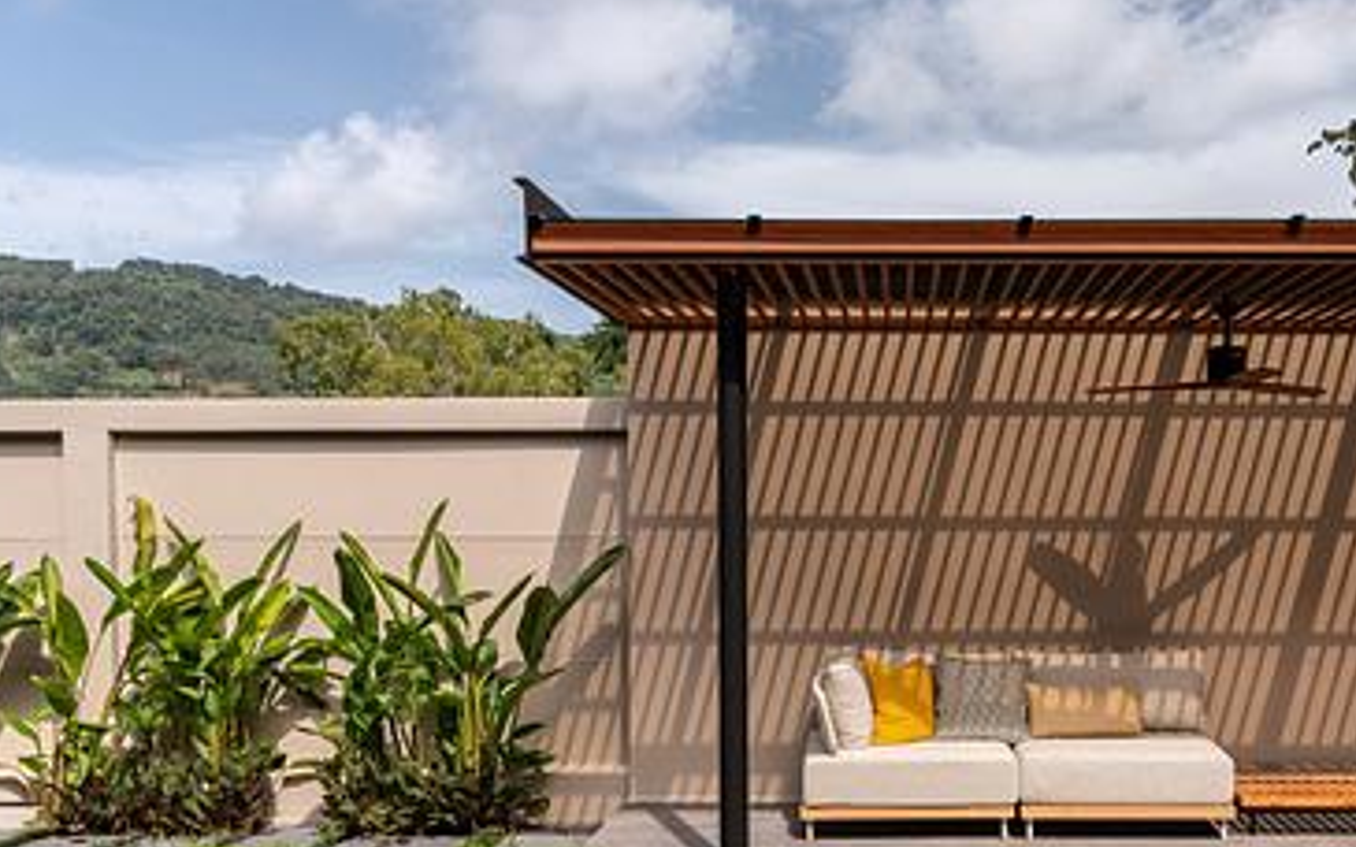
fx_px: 1478
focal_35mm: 40
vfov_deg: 31.6
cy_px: 598
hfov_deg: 48.4
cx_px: 910
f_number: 8
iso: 200
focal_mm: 28
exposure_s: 1/200
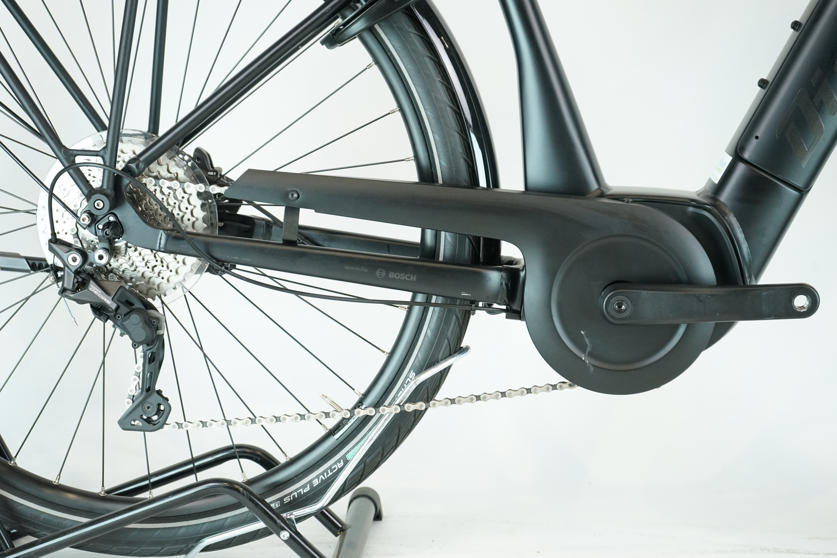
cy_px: 279
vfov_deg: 20.0
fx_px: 1581
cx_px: 418
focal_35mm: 68
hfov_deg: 29.7
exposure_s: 1/200
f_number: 6.3
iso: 2500
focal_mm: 68
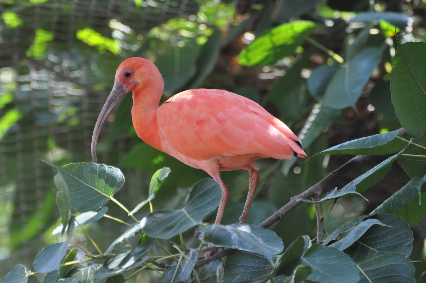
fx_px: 5319
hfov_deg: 4.6
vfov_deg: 3.0
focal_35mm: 450
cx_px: 213
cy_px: 142
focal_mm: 300
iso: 1100
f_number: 5.6
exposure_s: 1/500
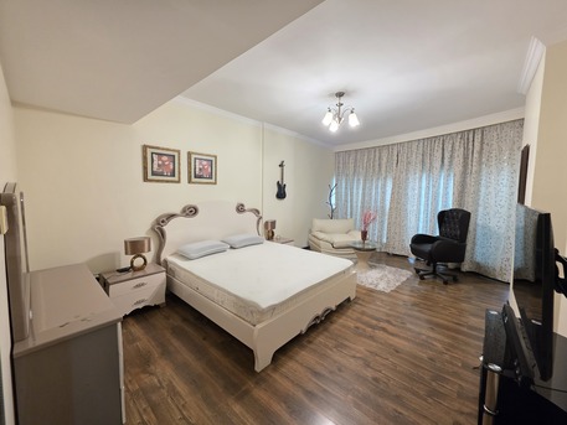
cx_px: 284
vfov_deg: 89.9
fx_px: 213
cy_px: 212
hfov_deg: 106.2
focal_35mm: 13
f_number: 1.9
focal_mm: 2.2
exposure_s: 1/50
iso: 500
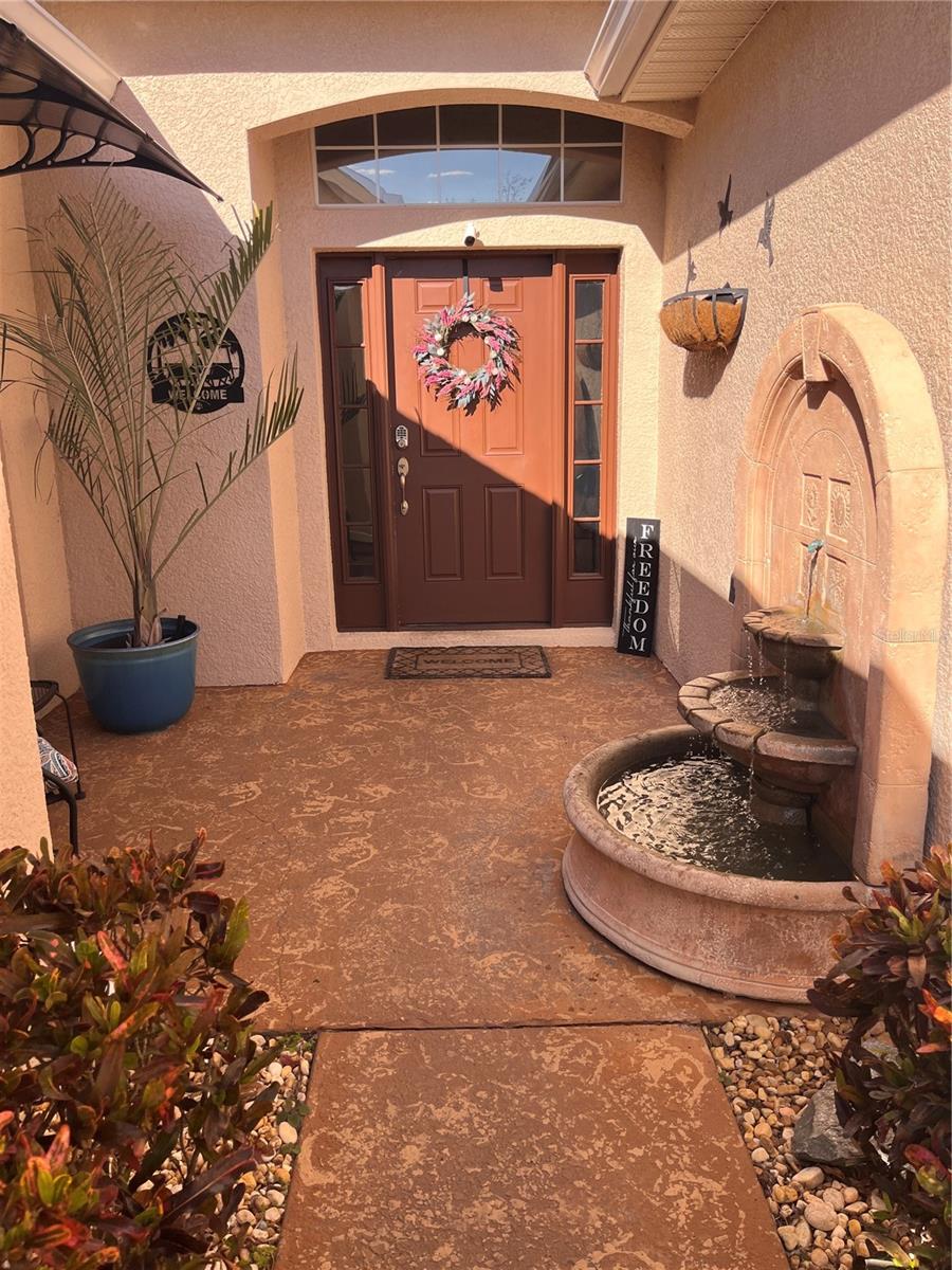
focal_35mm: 26
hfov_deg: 53.1
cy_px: 635
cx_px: 476
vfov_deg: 67.3
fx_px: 953
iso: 50
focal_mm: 5.1
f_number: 1.6
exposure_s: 1/1028
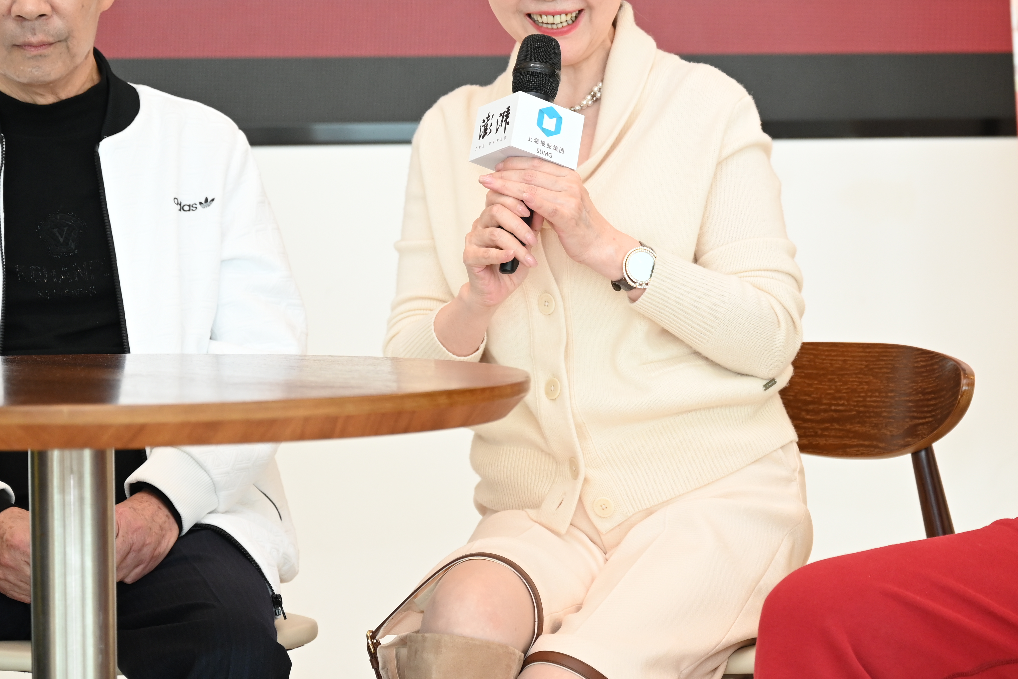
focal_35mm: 142
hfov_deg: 14.4
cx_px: 717
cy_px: 222
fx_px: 4015
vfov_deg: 9.7
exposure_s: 1/160
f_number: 2.8
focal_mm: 70
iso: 500
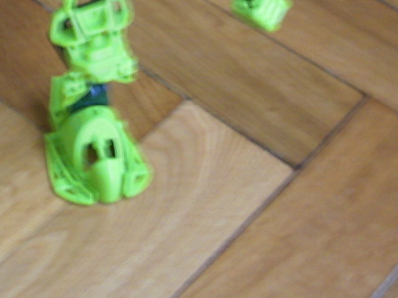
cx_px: 3
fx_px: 1081
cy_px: -35
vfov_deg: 15.3
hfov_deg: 20.2
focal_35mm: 94
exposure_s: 1/2
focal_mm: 5.99
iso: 50
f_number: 2.8
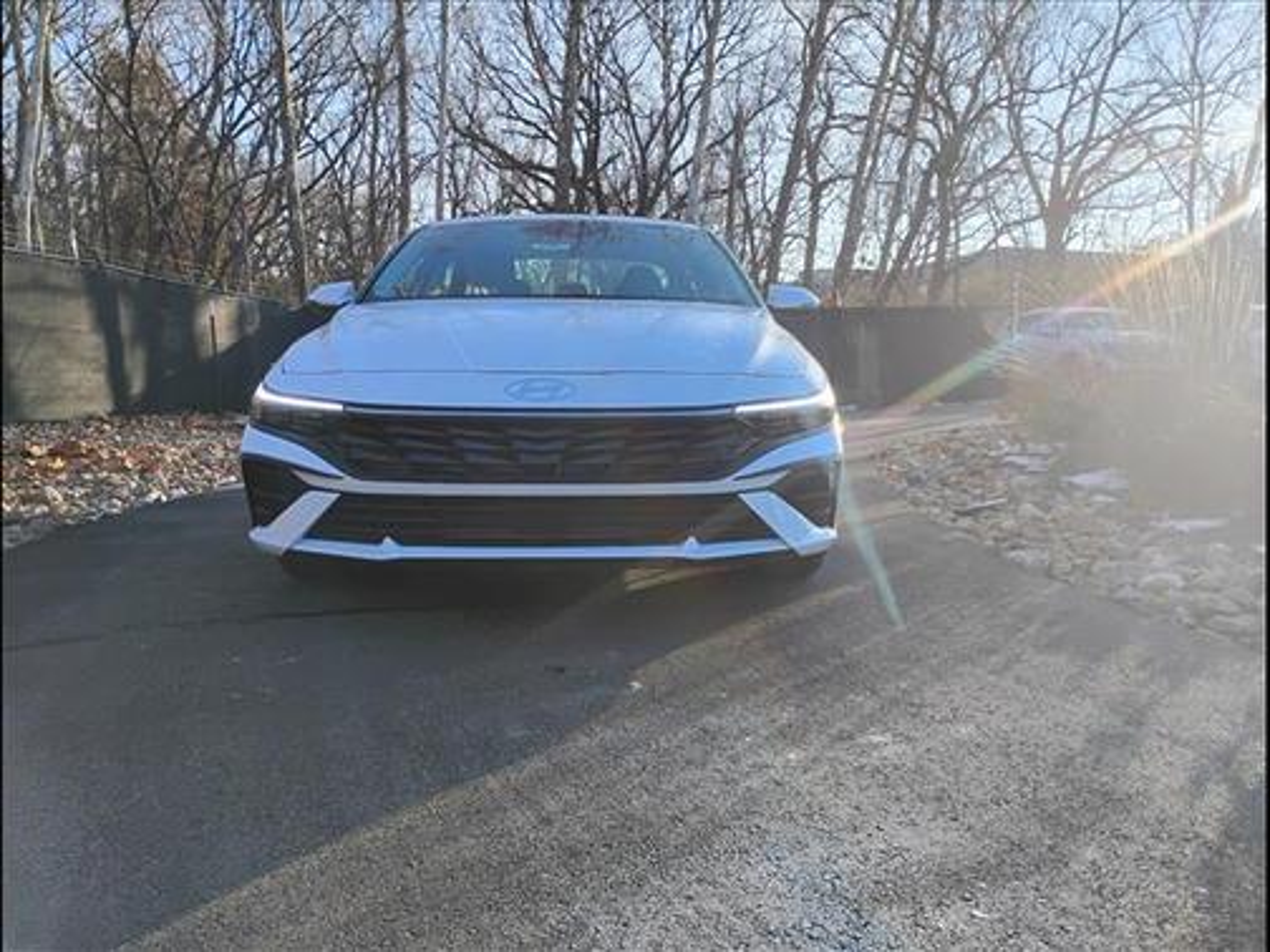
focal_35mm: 28
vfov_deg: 49.7
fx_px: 1027
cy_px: 476
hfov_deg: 63.4
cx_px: 635
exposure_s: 1/385
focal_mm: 4.26
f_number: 1.8
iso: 100
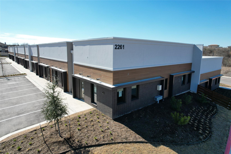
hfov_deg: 78.6
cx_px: 116
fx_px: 141
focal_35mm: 22
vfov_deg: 57.2
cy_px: 77
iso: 100
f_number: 2.8
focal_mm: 8.38
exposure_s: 1/1600
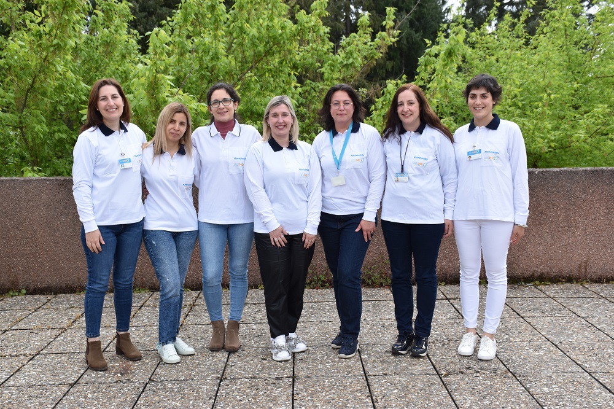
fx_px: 767
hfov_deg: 43.6
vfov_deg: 29.8
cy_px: 204
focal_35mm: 45
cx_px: 307
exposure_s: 1/250
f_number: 8
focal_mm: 30
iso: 250
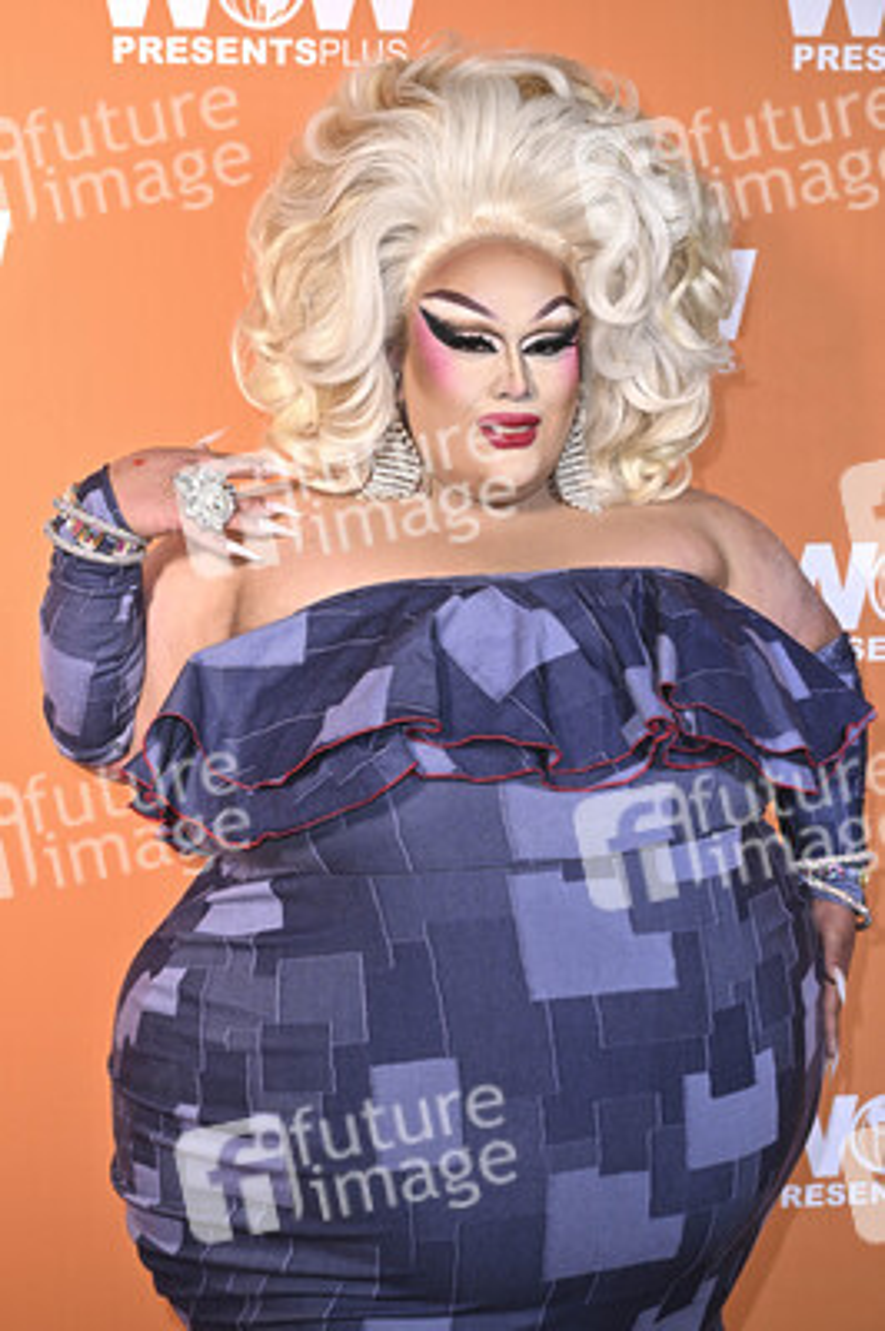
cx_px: 442
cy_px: 666
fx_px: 2327
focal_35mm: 63
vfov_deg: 31.9
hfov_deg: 21.5
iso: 1600
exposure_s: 1/200
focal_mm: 63
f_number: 7.1
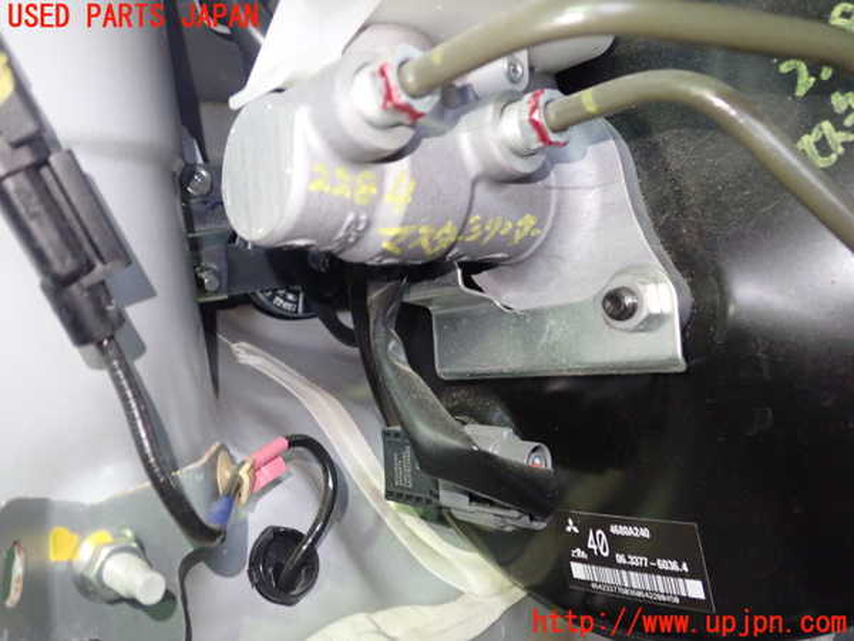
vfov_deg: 46.8
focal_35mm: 30
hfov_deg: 60.0
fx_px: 740
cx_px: 427
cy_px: 320
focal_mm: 5.5
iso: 800
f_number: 2.3
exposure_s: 1/40
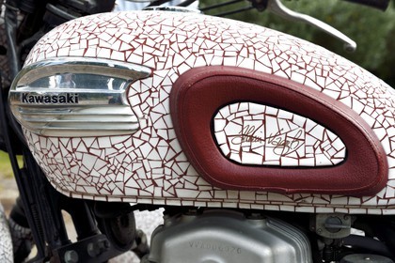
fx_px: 527
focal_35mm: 48
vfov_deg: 28.1
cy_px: 132
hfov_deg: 41.1
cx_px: 198
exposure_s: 1/160
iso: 200
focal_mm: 48
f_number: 9
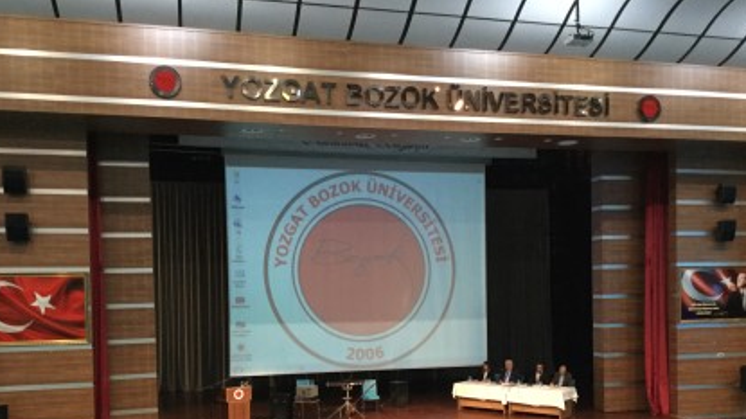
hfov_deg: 52.8
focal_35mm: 38
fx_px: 751
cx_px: 400
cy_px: 311
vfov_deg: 30.7
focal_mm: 3.3
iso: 400
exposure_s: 1/17
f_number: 2.4
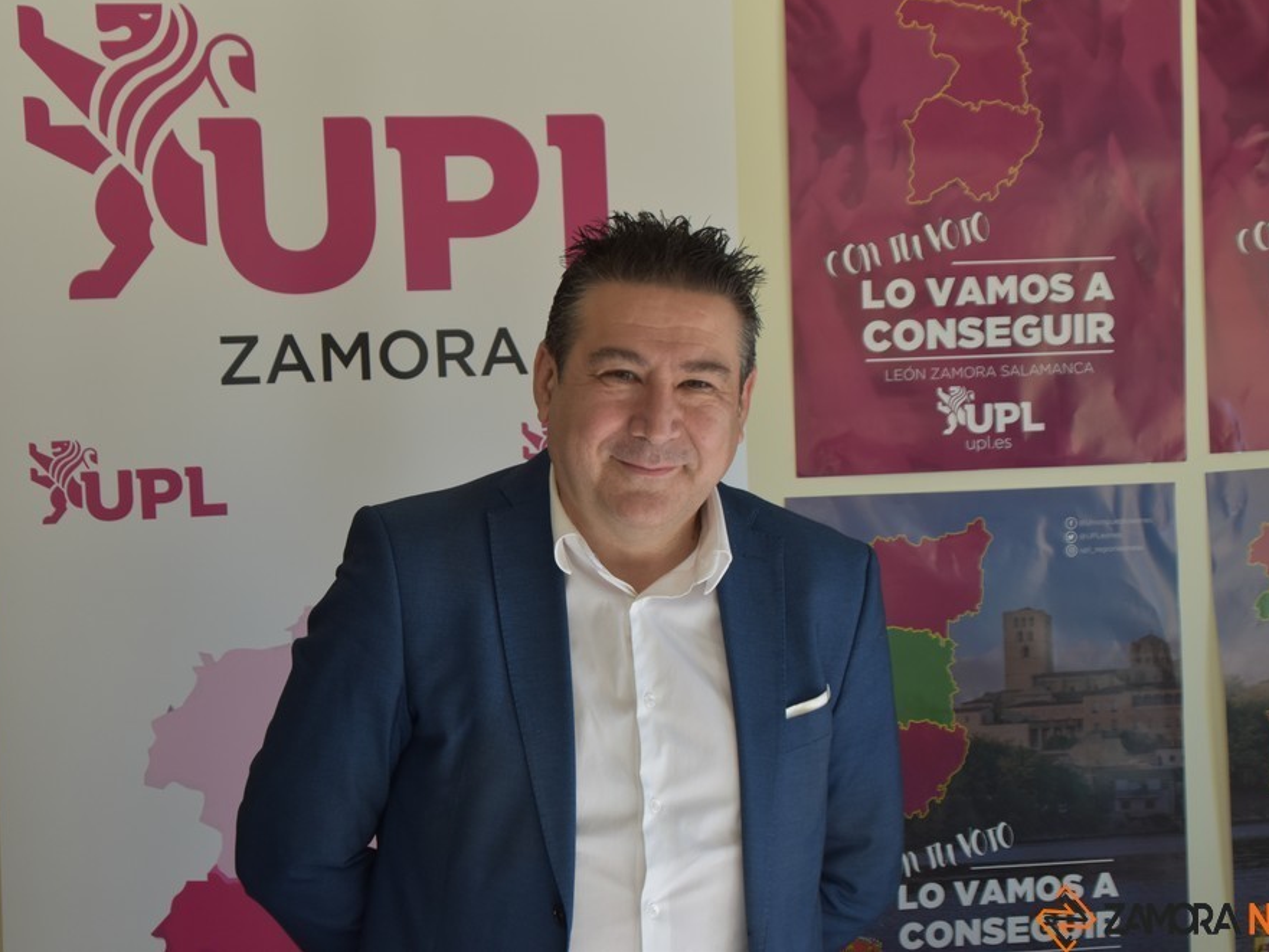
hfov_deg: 27.0
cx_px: 615
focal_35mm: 72
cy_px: 473
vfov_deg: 20.4
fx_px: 2640
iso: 400
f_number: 5
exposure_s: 1/100
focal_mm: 44
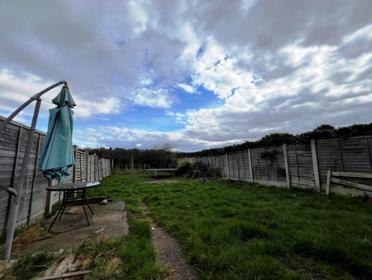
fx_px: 140
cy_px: 140
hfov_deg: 106.2
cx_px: 186
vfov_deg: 90.0
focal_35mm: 13
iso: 32
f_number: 1.8
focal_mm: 1.57
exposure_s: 1/2179
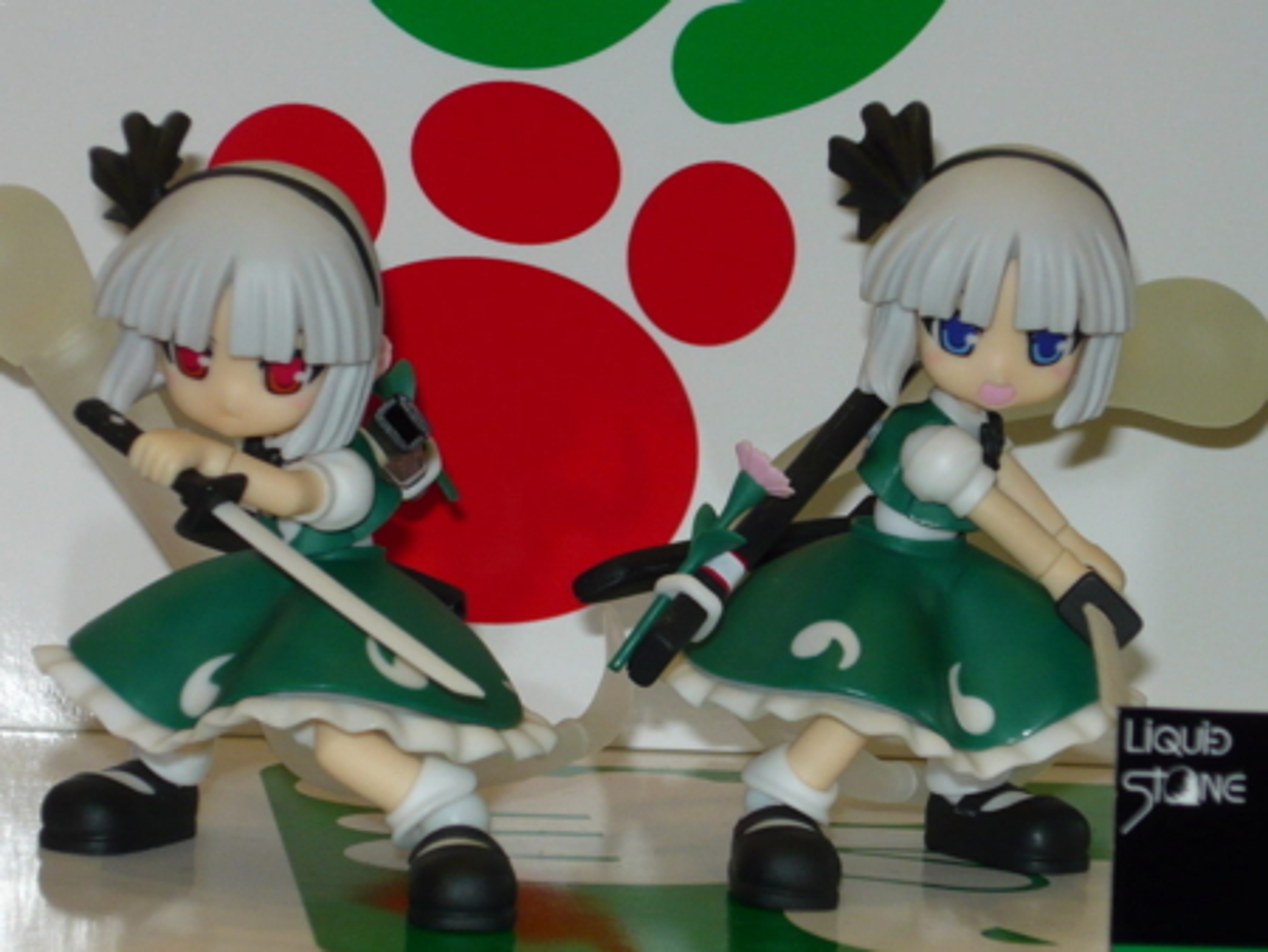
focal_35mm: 131
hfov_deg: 15.0
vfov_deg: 11.3
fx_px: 4801
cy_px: 476
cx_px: 634
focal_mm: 13.6
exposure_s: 1/50
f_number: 4.4
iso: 100
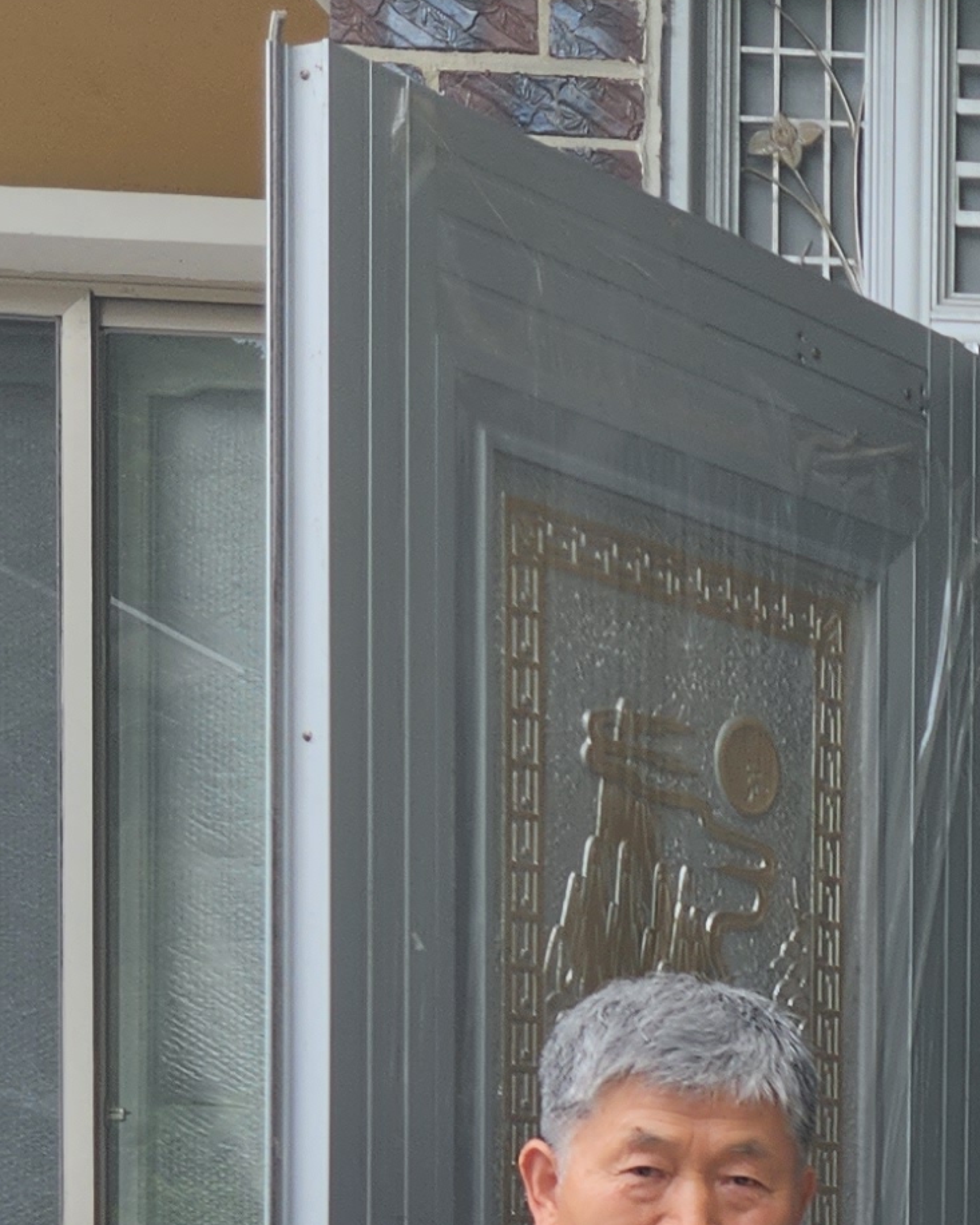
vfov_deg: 18.7
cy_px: 1410
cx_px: 1774
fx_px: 3552
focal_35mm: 98
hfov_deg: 13.9
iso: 20
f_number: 1.8
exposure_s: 1/591
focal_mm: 5.4
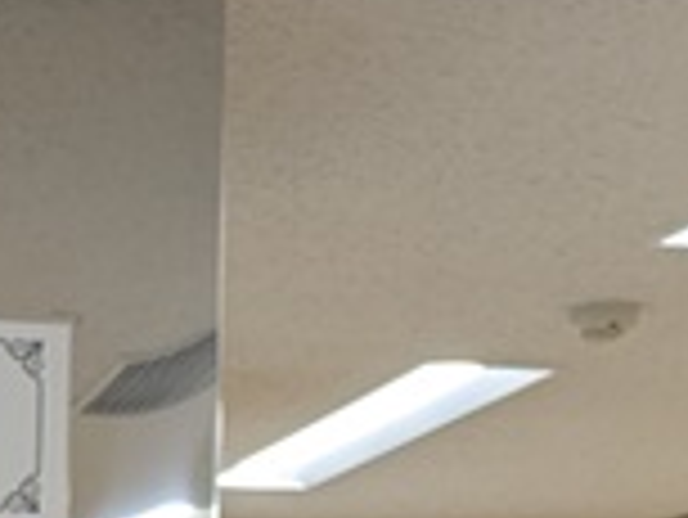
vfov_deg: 8.5
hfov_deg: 11.4
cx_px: -283
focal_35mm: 167
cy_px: 1013
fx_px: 3322
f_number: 1.89
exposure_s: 1/100
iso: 48
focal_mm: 5.43
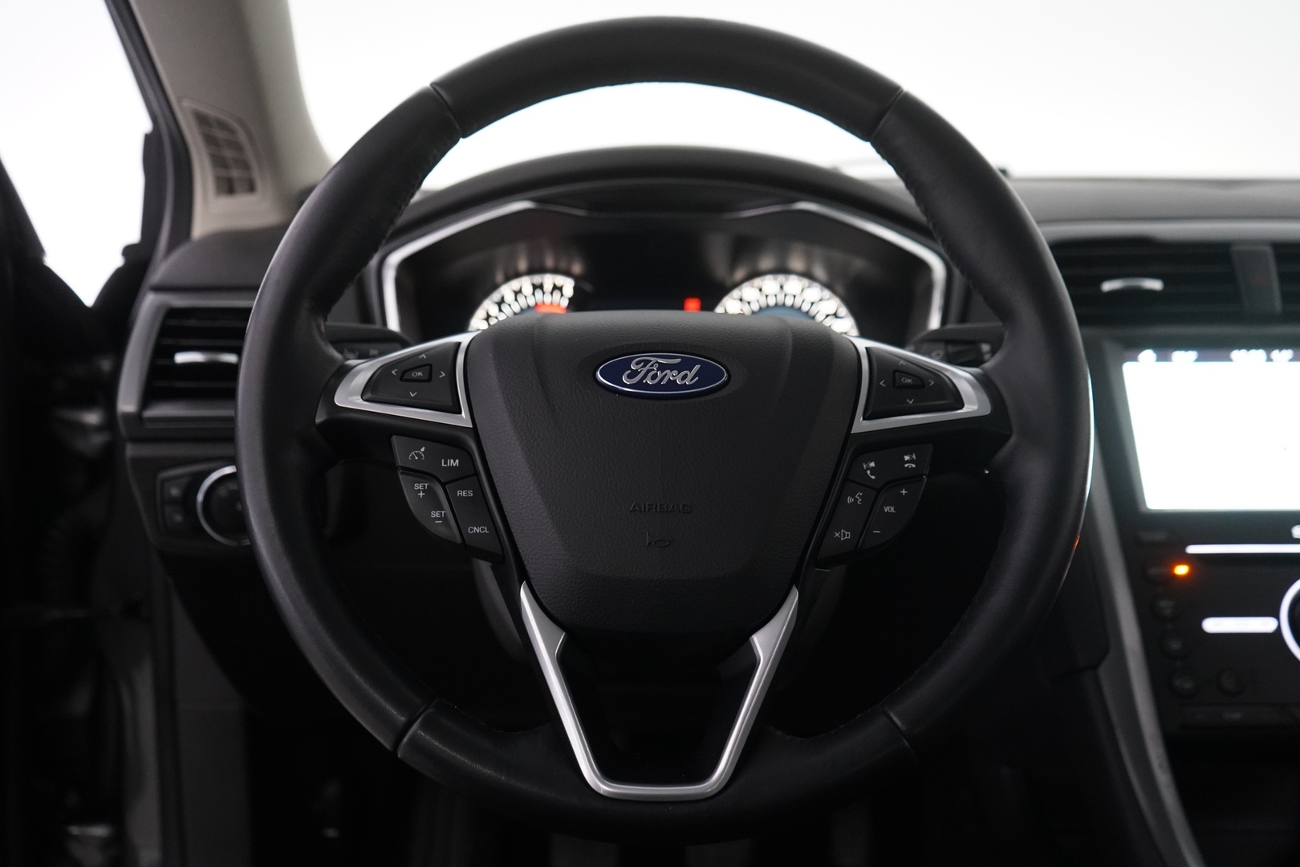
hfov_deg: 55.8
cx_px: 650
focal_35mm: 34
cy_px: 434
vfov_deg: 38.9
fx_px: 1228
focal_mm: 34
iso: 4000
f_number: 4
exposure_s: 1/60
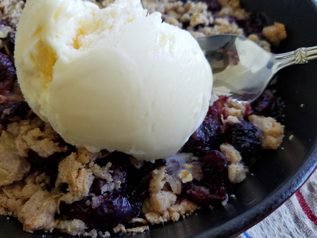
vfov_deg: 53.1
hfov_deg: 67.3
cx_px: 158
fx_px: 238
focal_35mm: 26
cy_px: 119
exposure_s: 1/50
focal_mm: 4.2
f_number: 1.7
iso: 80
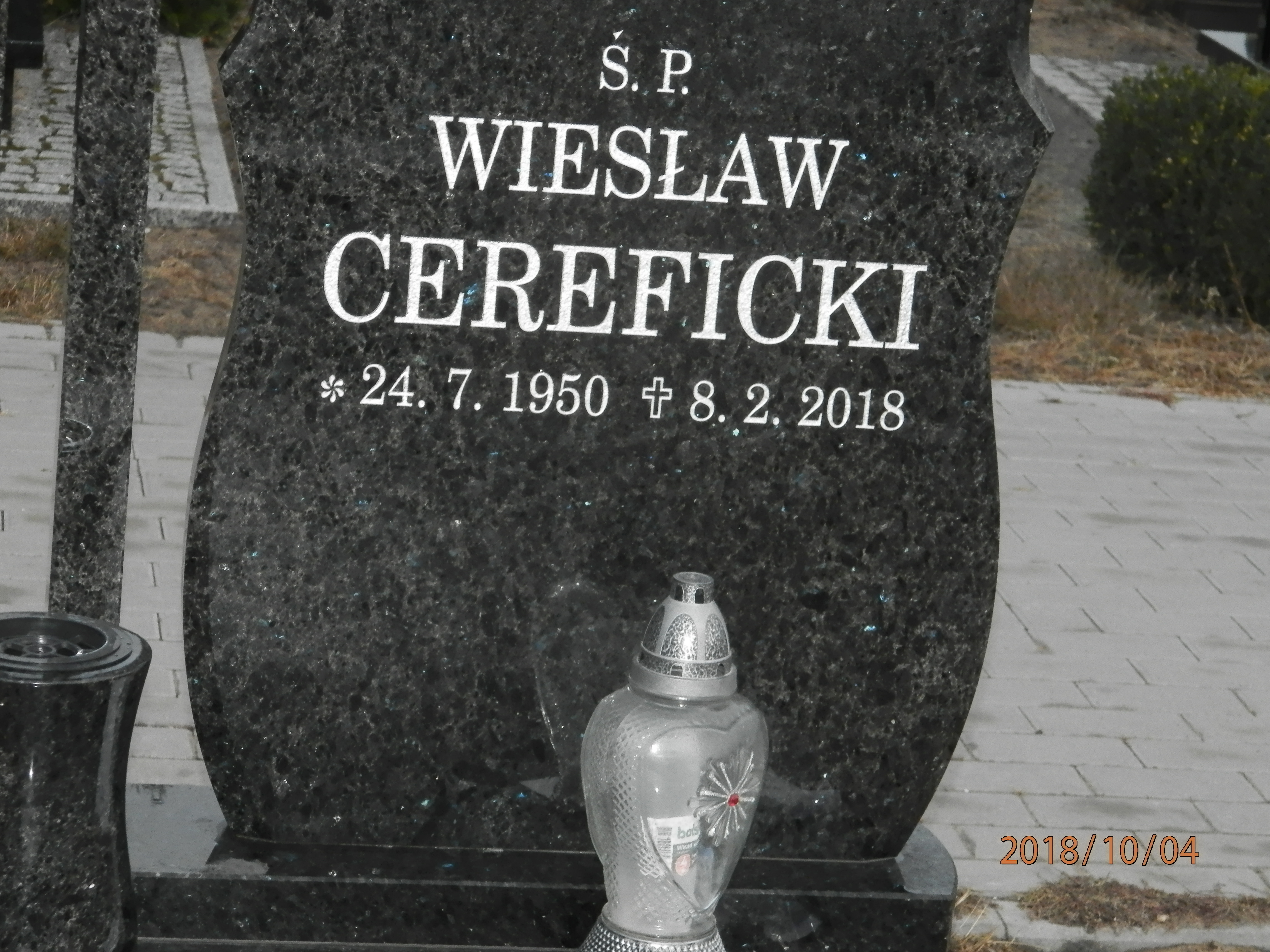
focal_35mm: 107
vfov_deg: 13.8
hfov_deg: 18.4
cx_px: 635
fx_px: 3926
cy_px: 472
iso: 400
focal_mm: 19
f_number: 4.5
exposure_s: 1/50
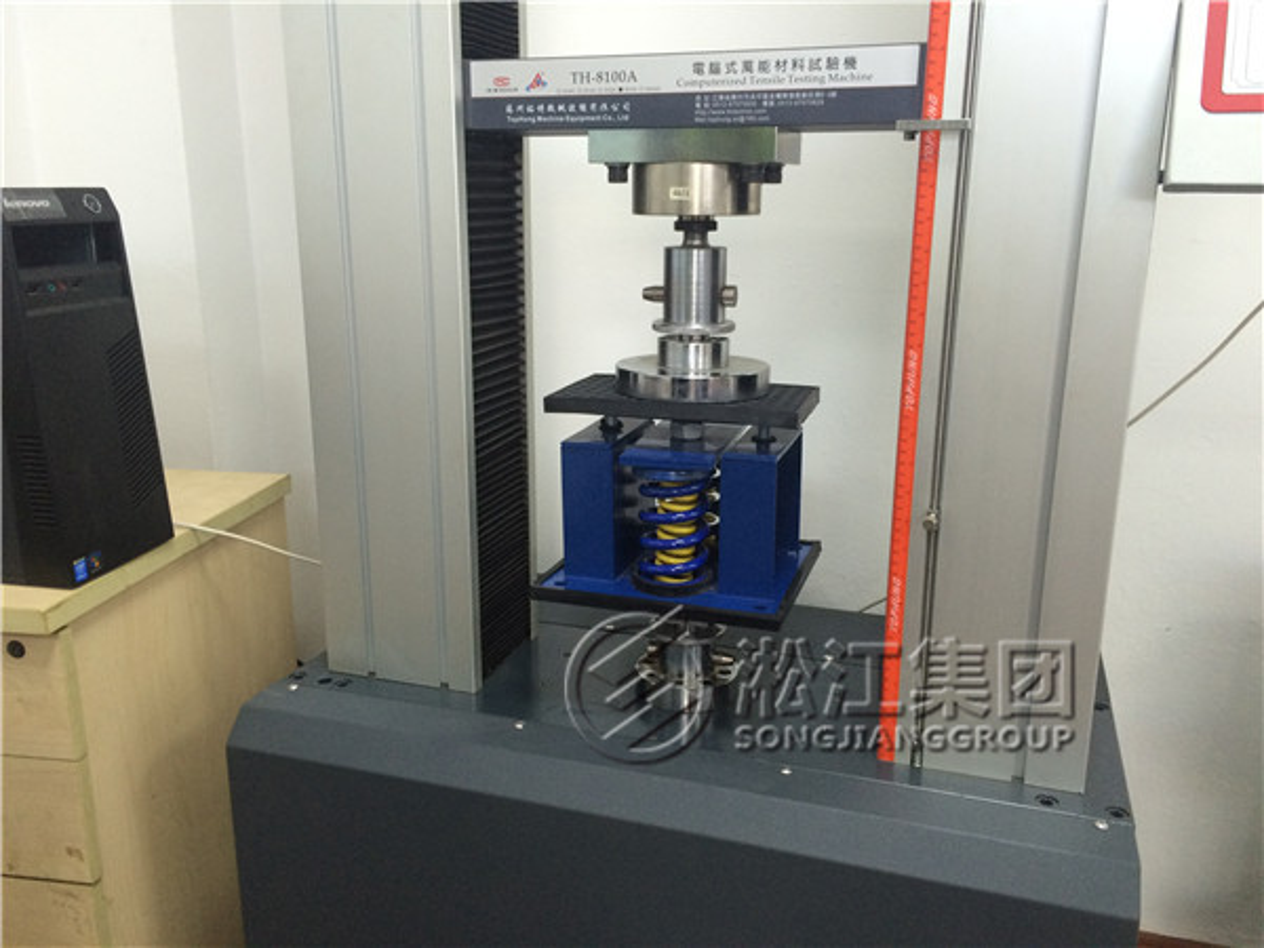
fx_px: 1059
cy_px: 474
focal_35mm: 29
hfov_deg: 61.7
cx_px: 632
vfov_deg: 48.2
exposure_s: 1/30
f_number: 2.2
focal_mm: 4.15
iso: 125
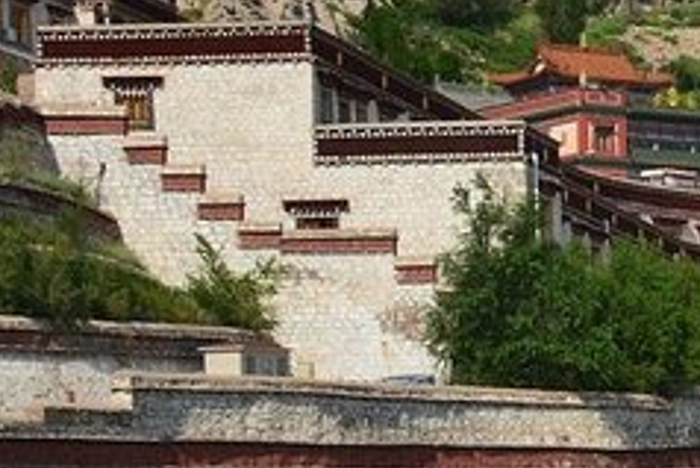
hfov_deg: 11.2
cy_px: 396
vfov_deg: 8.6
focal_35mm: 159
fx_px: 3084
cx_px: 1591
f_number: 13
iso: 100
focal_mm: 21
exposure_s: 1/200
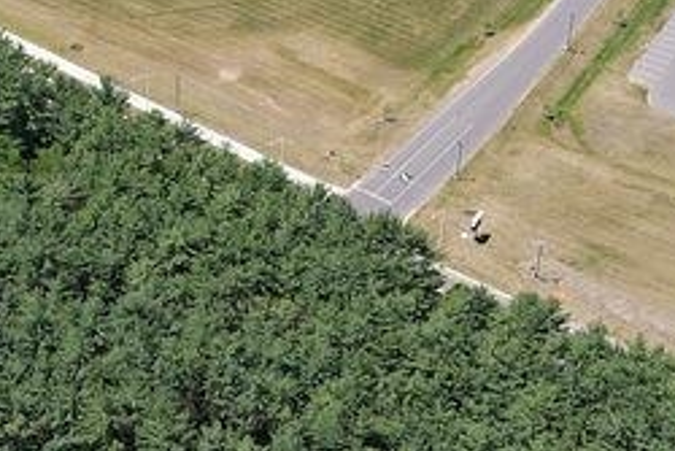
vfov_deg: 14.9
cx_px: 151
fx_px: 1688
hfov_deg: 22.4
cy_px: 469
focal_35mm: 90
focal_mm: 8.38
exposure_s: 1/1500
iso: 110
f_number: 2.8
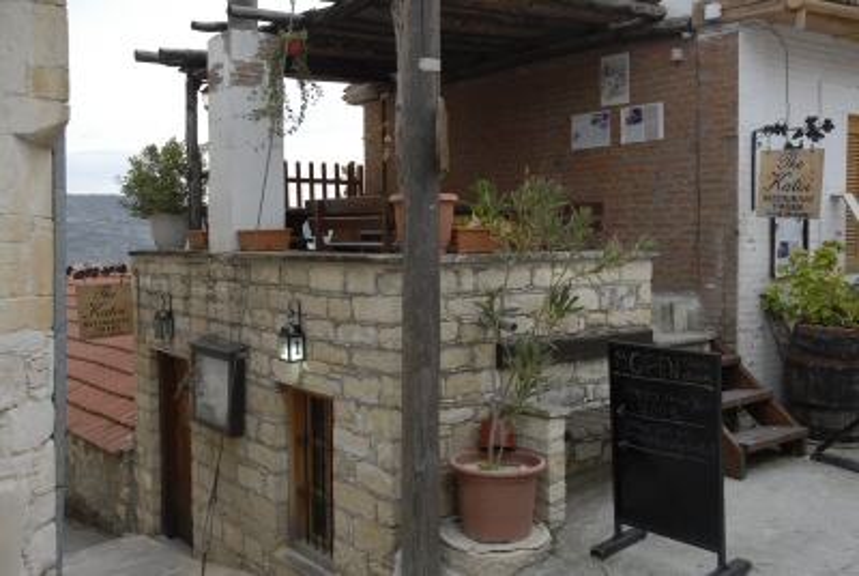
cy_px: 288
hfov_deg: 51.2
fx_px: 896
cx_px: 430
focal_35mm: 38
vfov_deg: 35.6
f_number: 5
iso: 125
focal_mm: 25
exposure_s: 1/100
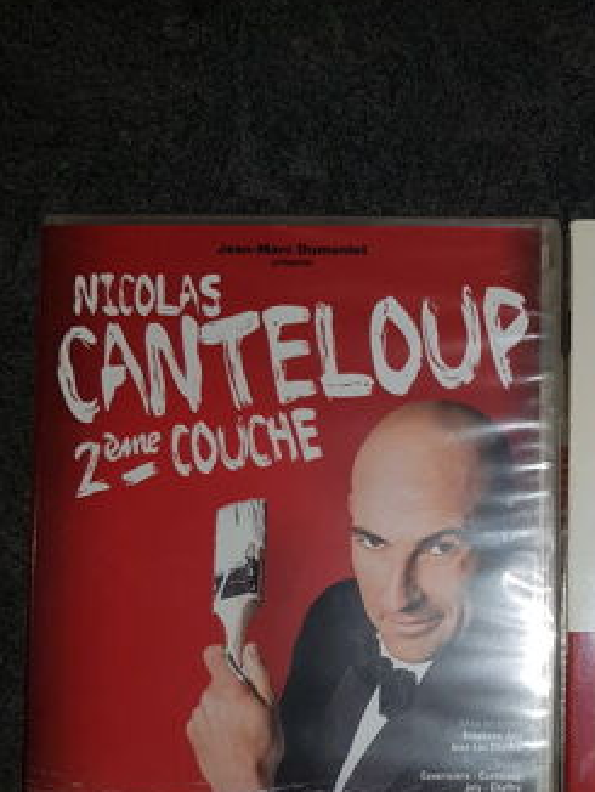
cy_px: 549
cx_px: 559
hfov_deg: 27.4
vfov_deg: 36.9
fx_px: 1167
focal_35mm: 51
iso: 40
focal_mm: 4.3
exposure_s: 1/181
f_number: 1.7
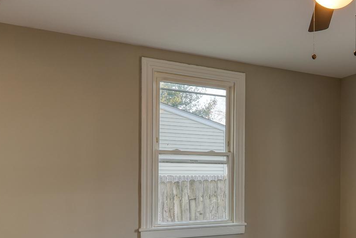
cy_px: 176
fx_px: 396
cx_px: 335
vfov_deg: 32.8
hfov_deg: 43.3
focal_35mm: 40
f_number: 9
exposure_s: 1/4
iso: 320
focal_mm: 16
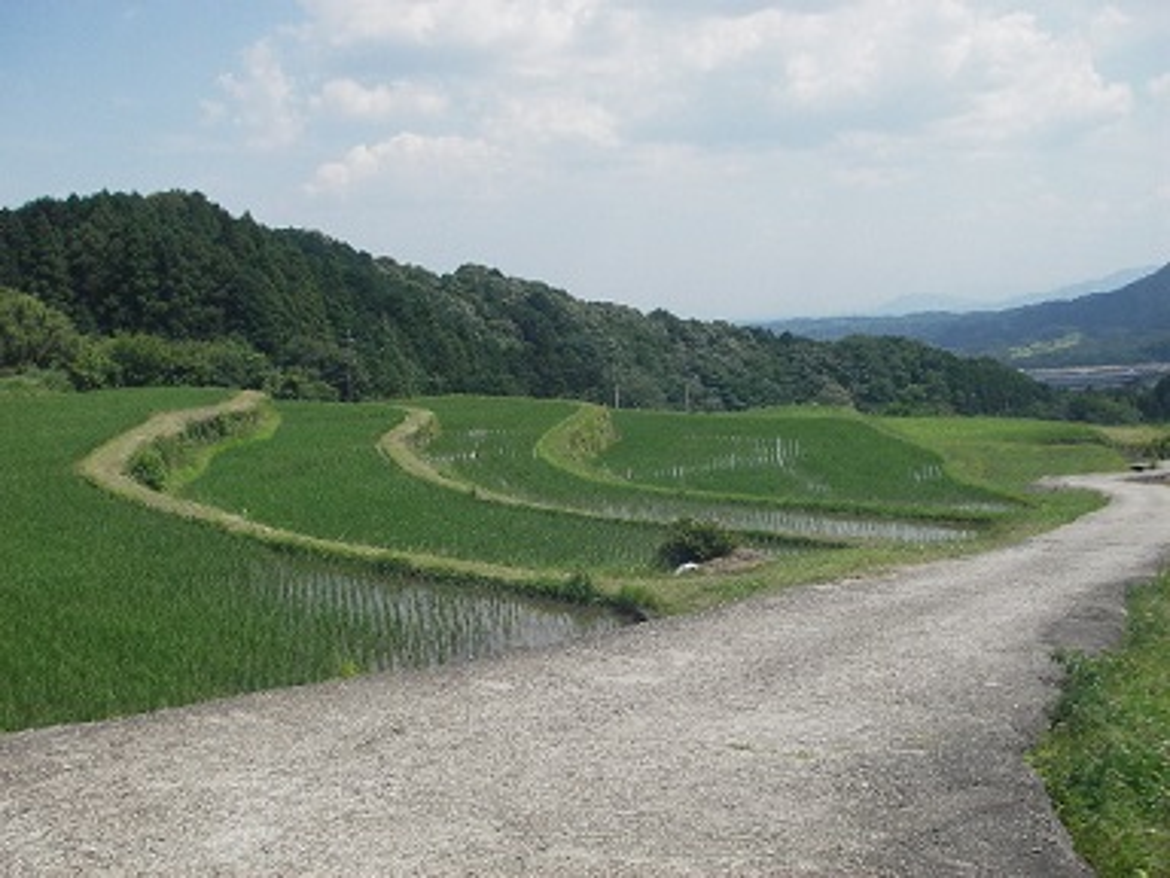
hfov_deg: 49.0
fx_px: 1284
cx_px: 585
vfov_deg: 37.7
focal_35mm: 38
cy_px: 439
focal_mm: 6.3
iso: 50
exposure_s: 1/250
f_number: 6.6
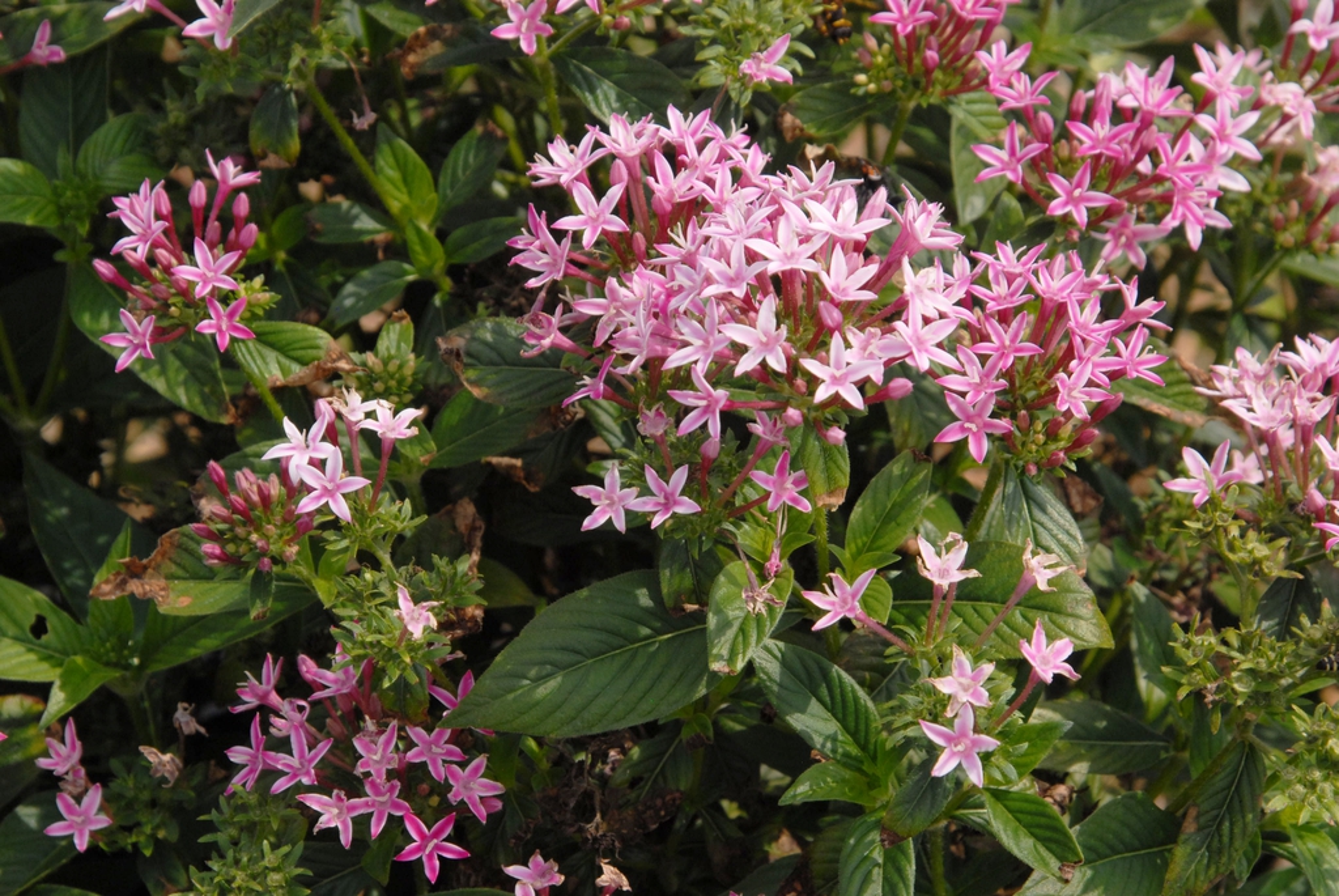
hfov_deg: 12.4
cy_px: 448
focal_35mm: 165
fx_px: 6143
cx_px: 670
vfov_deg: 8.3
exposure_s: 1/400
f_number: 10
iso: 400
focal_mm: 110
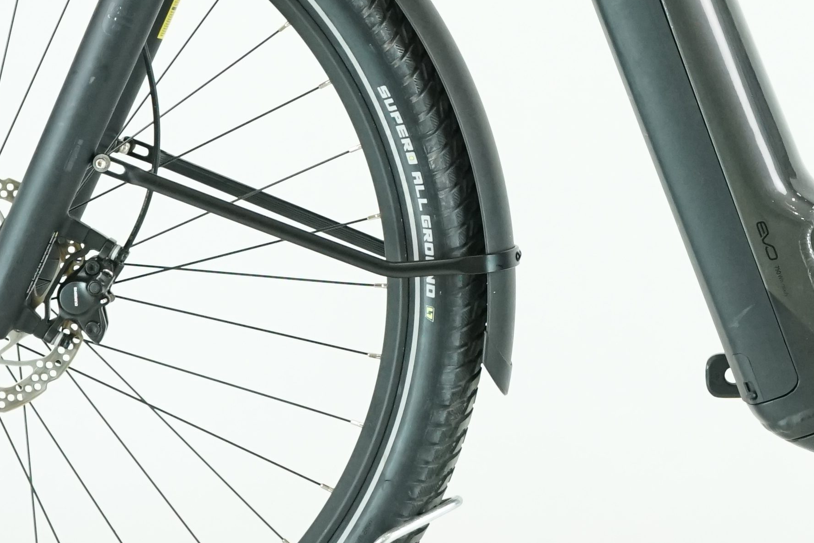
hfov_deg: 11.2
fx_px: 4115
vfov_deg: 7.5
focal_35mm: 182
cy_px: -36
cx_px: 816
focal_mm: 54
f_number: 5
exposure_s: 1/200
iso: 2000
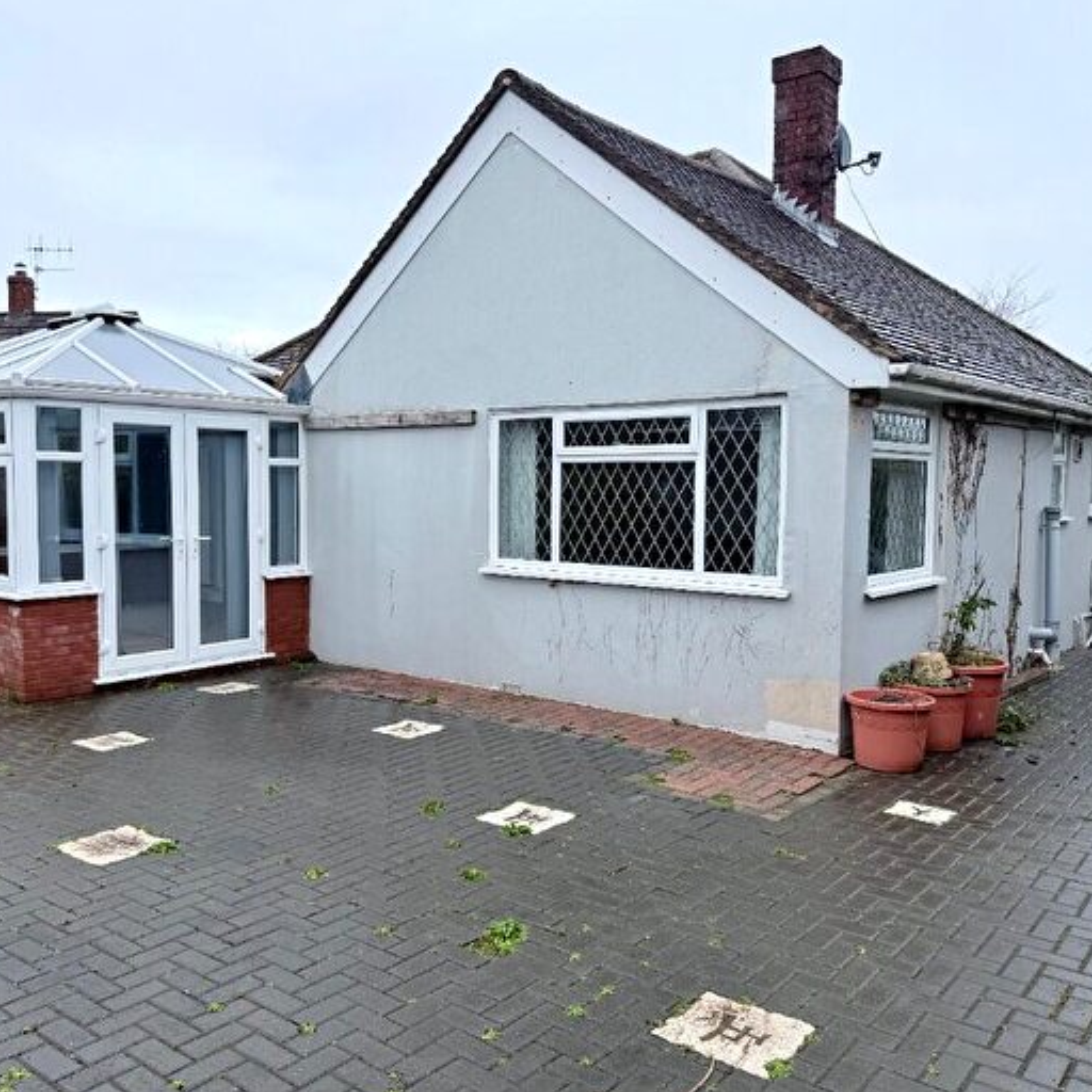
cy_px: 547
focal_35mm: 29
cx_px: 497
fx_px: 1035
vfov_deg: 55.6
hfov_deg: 55.5
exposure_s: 1/1250
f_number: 1.78
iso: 80
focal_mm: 6.76
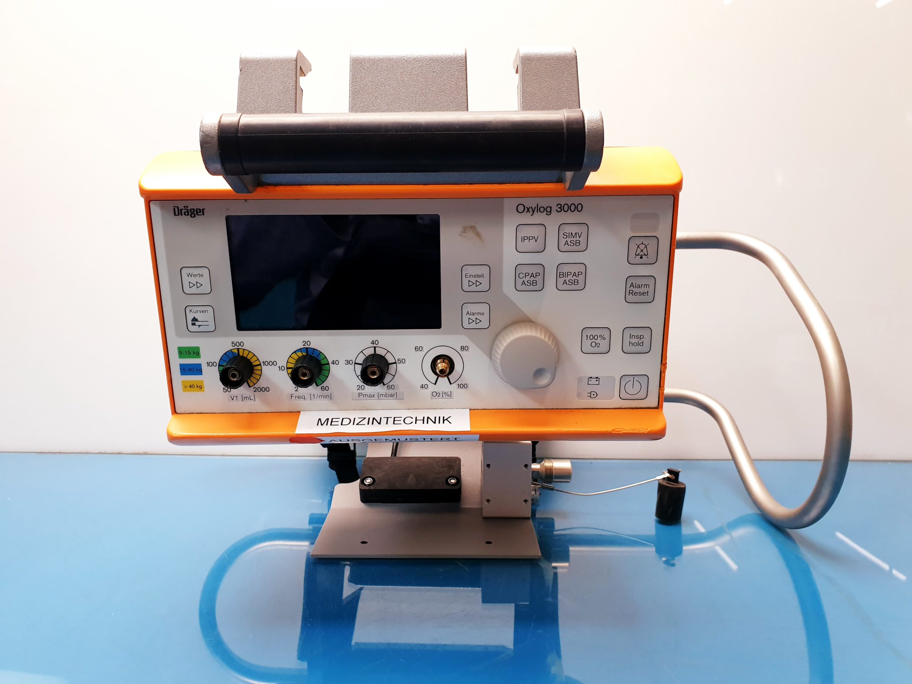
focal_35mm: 26
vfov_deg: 53.1
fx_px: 685
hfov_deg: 67.3
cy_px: 342
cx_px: 456
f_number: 2.4
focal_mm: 4.3
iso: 125
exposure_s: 1/50
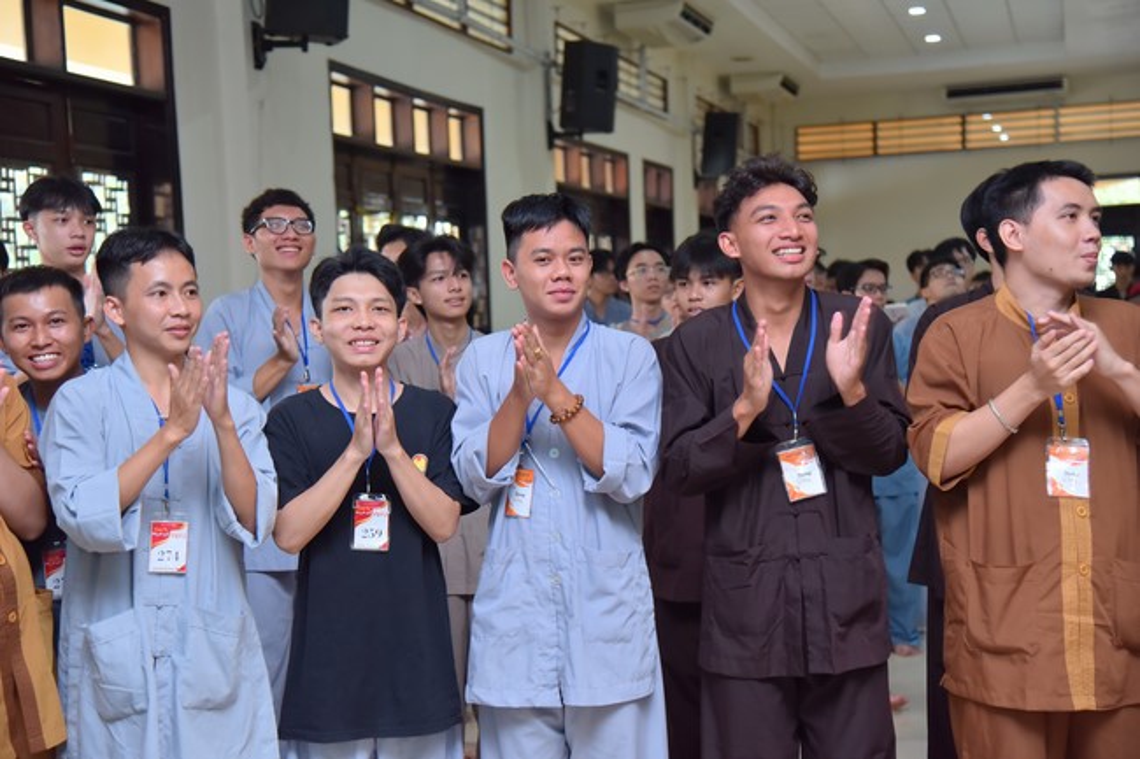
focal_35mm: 62
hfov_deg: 32.4
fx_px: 1963
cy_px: 380
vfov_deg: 21.9
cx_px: 570
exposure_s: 1/160
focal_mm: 62
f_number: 4.5
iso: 1000
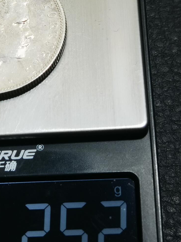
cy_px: 50
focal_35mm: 103
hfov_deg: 14.2
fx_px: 718
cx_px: 18
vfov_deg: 18.9
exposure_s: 1/100
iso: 80
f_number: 1.9
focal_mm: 6.67
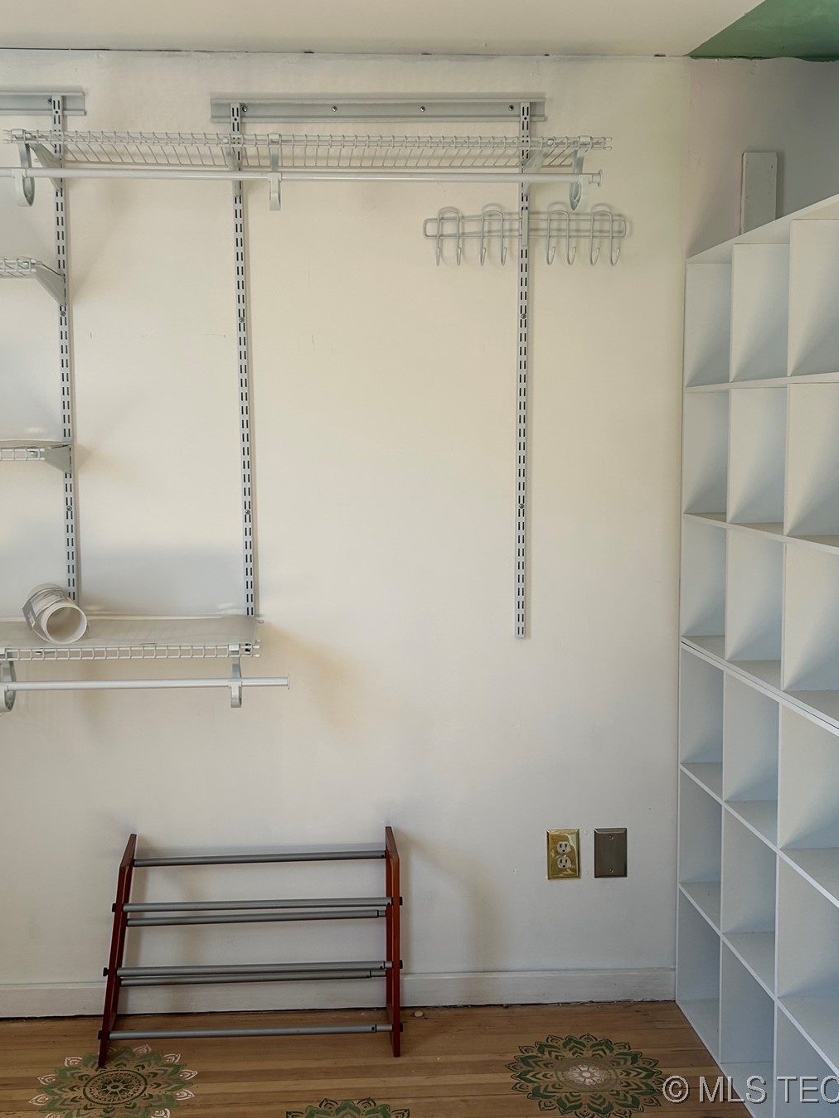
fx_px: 1196
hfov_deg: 38.6
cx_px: 376
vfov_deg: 50.1
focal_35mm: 37
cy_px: 528
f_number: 1.5
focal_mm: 5.7
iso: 40
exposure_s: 1/121
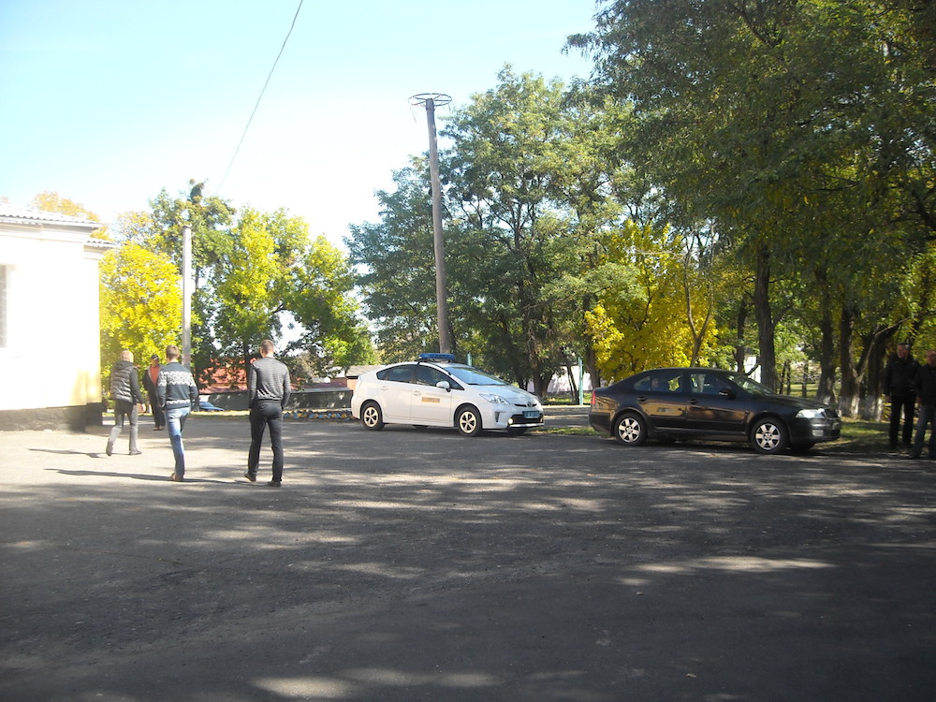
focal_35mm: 35
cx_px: 468
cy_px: 351
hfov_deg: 52.6
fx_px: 946
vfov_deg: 40.7
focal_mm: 5.7
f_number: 2.8
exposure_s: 1/284
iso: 64
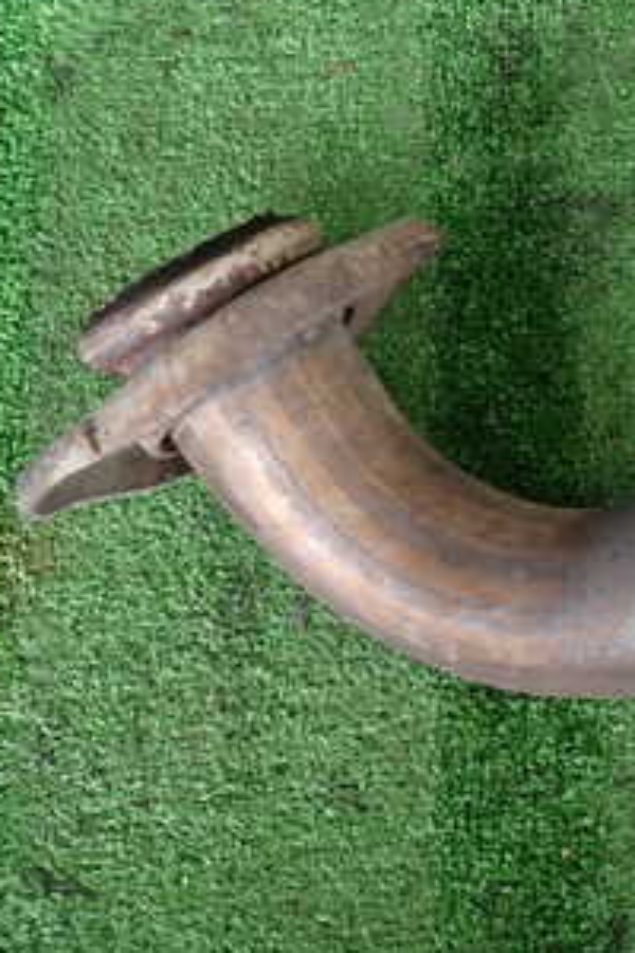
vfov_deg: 38.0
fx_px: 1376
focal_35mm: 52
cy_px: 362
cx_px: 702
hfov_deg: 24.2
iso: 125
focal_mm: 4.5
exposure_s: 1/60
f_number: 2
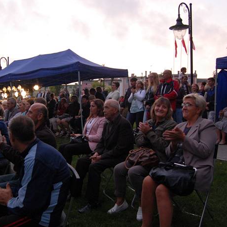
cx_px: 93
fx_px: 289
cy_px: 114
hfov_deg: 42.7
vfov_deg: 42.8
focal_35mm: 39
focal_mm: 20
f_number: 4.5
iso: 800
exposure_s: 1/125
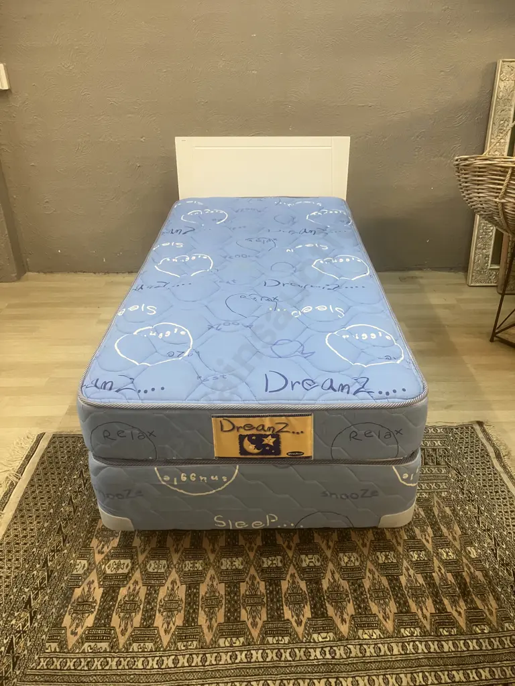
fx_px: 555
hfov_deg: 49.7
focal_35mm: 28
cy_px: 343
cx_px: 258
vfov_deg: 63.4
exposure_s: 1/50
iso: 125
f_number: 1.8
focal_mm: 3.99
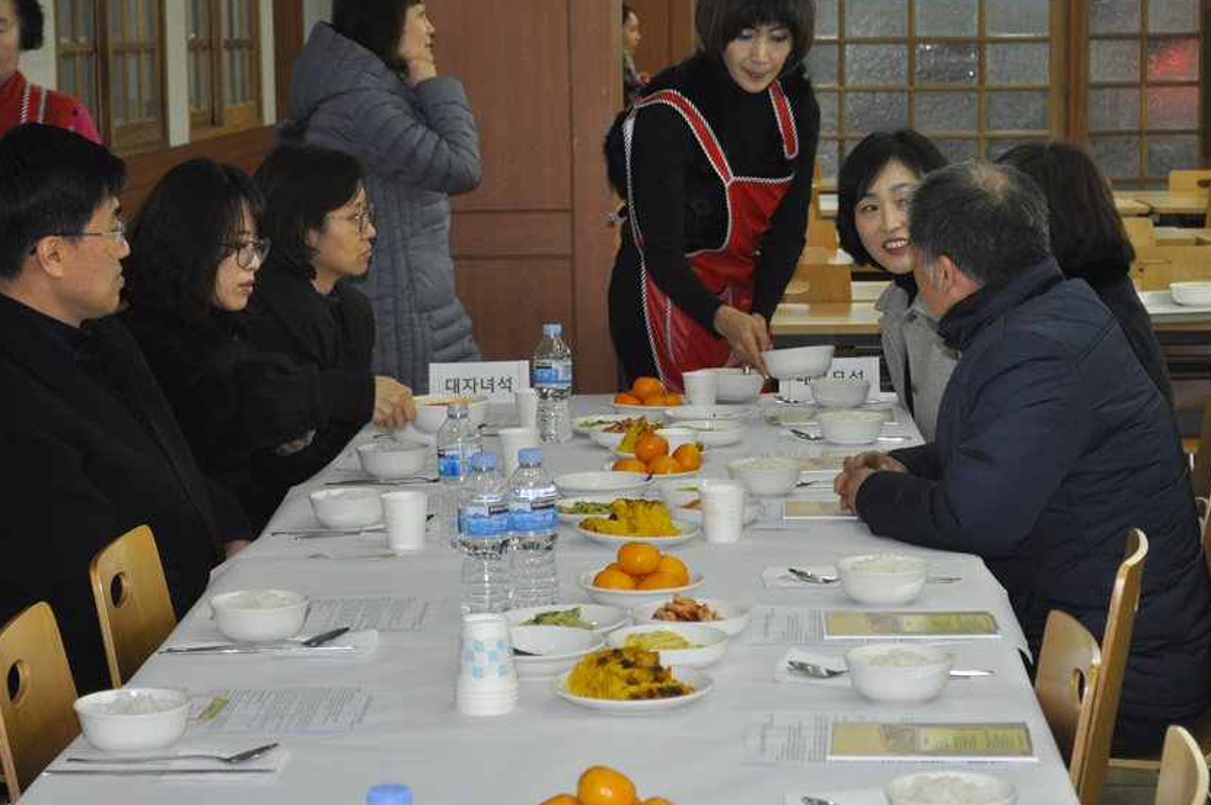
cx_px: 659
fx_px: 2856
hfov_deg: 23.9
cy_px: 369
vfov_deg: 16.0
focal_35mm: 85
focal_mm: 46
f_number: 5.3
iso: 800
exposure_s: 1/60
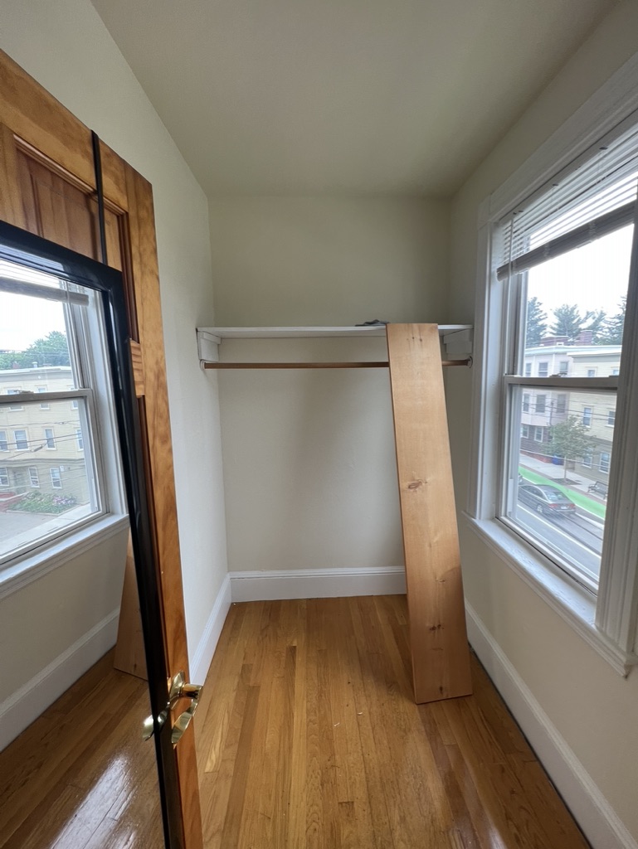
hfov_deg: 90.0
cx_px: 319
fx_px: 319
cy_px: 424
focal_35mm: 13
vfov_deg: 106.2
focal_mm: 1.57
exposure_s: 1/99
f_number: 1.8
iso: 32
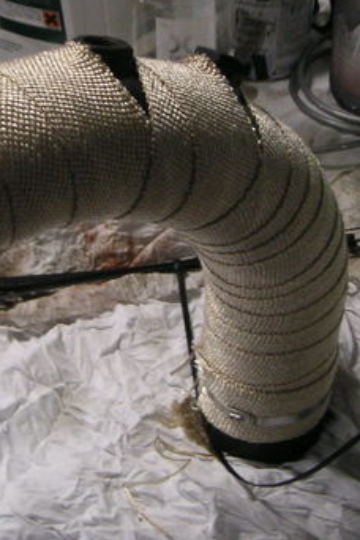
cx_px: 99
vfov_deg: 27.3
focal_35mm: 74
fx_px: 1110
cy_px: 234
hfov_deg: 18.3
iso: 100
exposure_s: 1/20
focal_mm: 6
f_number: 2.8
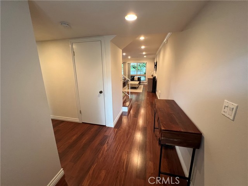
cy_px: 93
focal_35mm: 13
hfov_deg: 106.2
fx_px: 93
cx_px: 124
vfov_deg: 89.9
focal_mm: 1.57
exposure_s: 1/60
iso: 320
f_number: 1.8
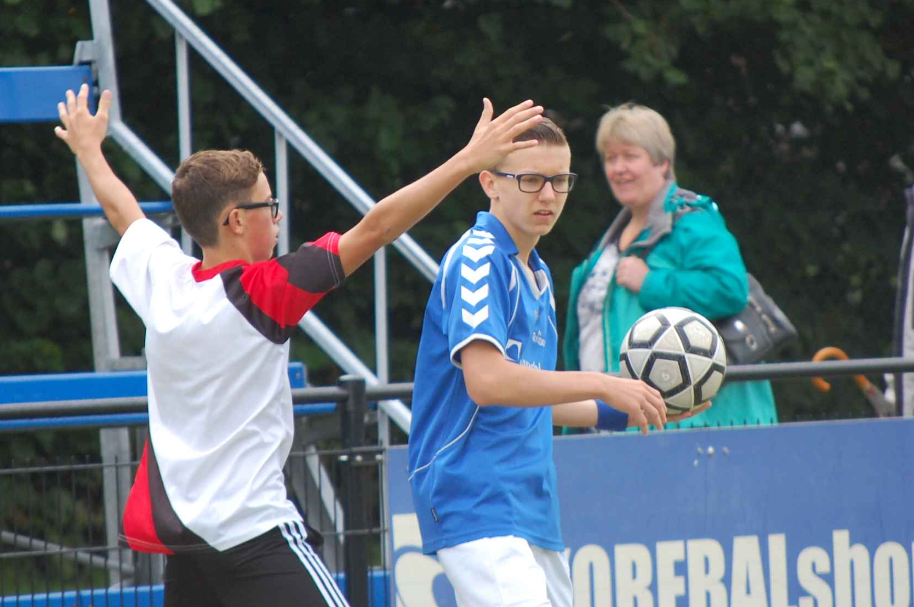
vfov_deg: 4.5
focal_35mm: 308
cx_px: 454
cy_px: 301
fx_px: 7811
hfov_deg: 6.7
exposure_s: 1/400
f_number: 5.6
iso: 400
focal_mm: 200
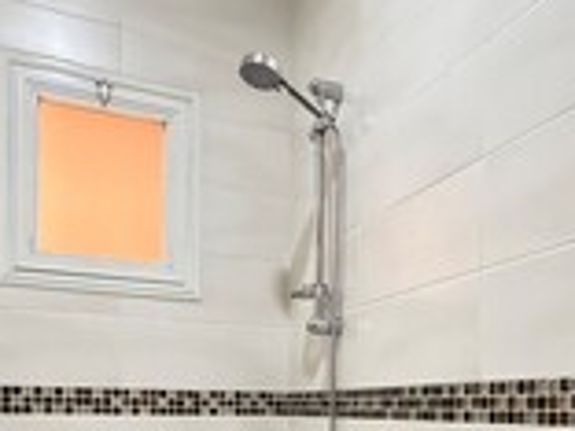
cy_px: 414
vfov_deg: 32.7
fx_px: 681
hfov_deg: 45.3
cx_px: 367
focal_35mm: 41
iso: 800
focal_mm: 2.22
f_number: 2.2
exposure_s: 1/50
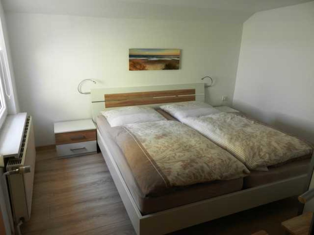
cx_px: 157
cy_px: 118
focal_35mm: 25
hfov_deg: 69.4
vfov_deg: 54.9
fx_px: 227
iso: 160
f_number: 3.5
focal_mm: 4.5
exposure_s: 1/50
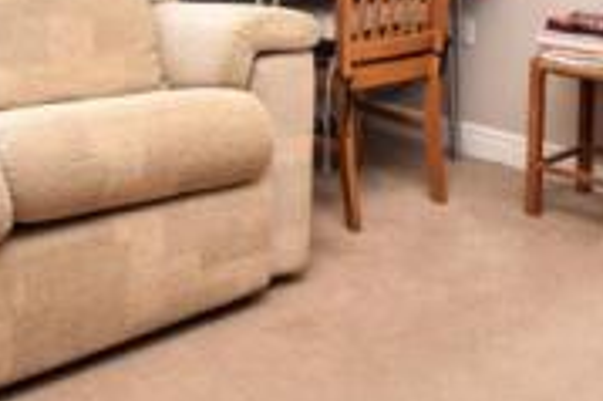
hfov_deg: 35.8
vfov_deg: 22.8
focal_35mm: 55
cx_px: 419
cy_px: -69
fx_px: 920
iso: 140
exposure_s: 1/60
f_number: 4
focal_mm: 10
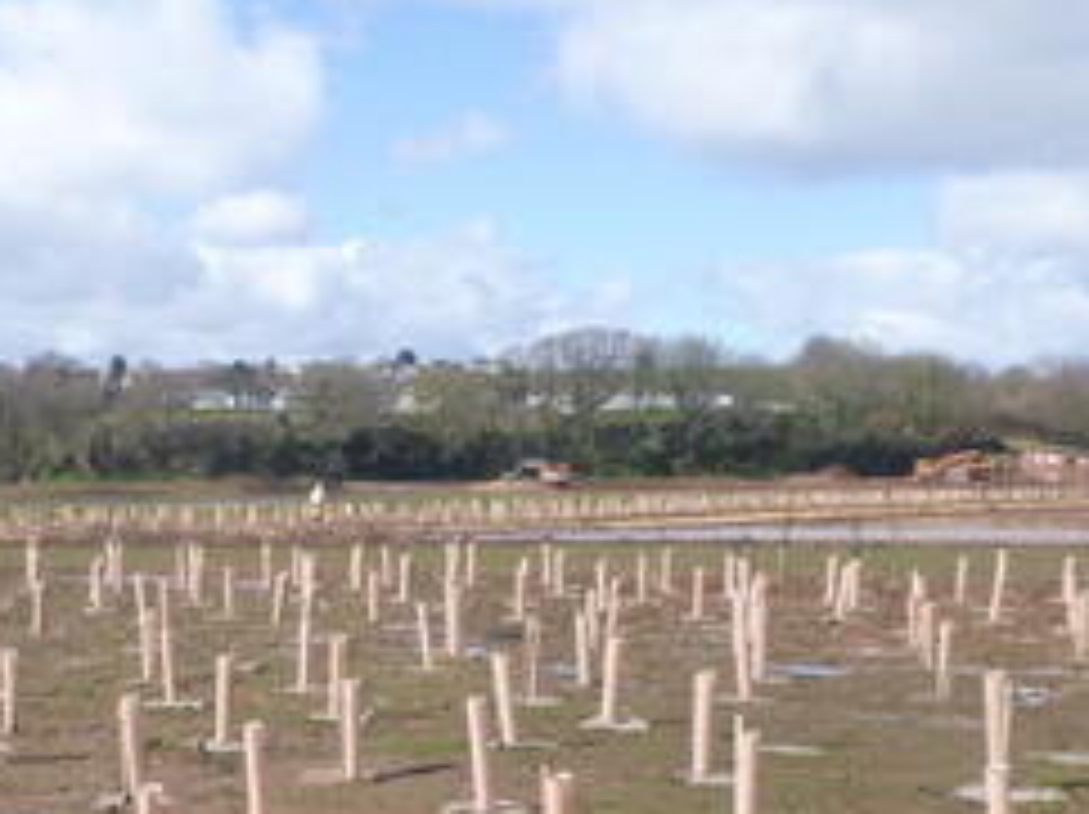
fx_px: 1854
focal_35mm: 59
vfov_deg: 23.9
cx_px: 256
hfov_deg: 32.1
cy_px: 776
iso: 100
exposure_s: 1/500
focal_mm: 4.5
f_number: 3.9
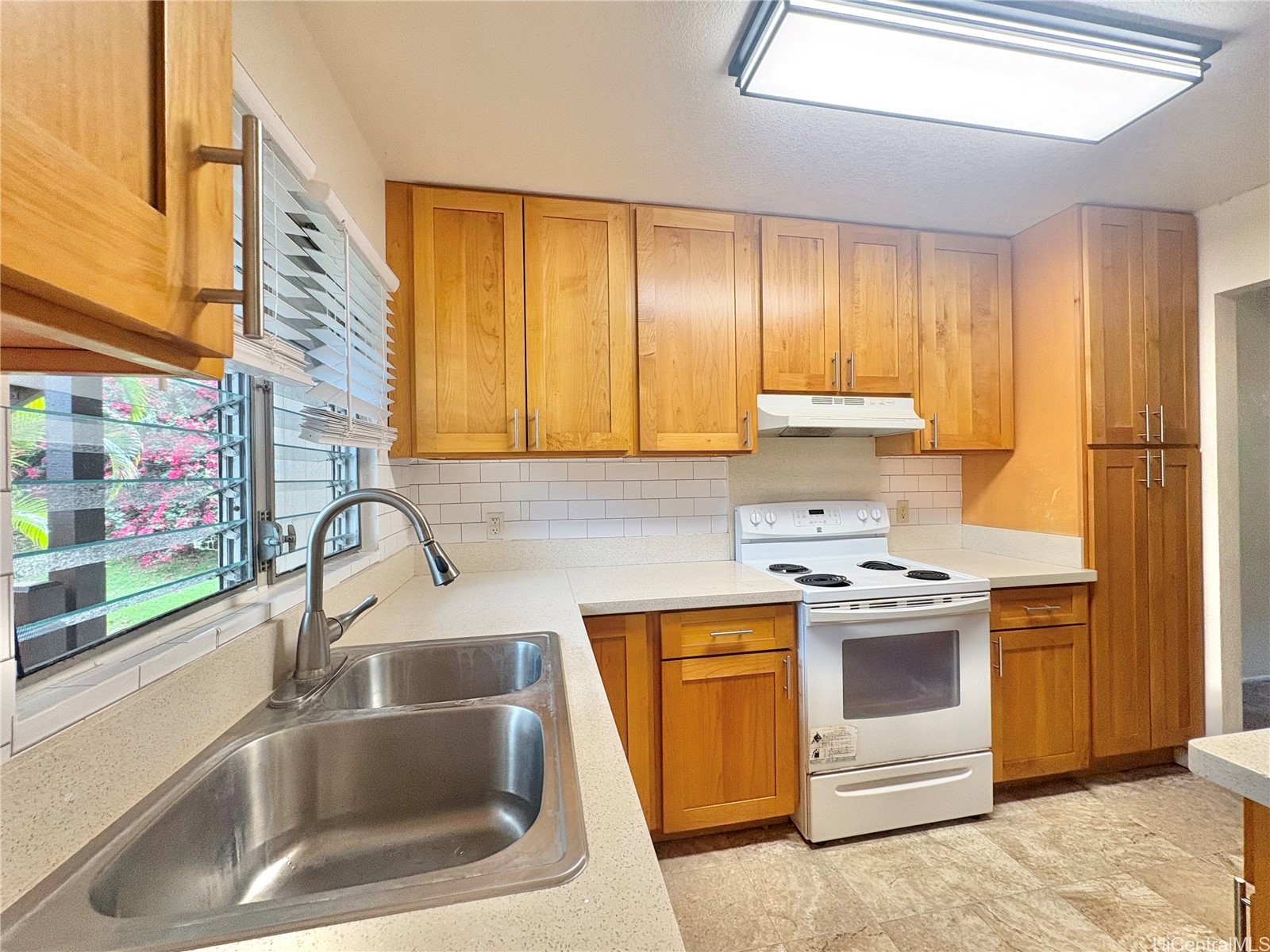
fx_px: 514
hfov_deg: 102.1
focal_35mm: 14
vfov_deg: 85.7
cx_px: 635
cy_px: 476
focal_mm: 2.22
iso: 160
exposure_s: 1/120
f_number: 2.2
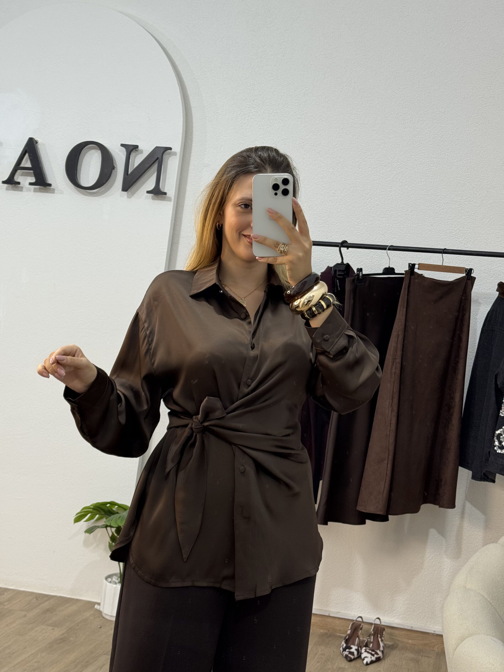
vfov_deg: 39.7
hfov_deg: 30.3
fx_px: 932
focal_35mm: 48
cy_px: 336
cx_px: 252
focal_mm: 6.76
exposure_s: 1/50
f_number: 1.78
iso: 64
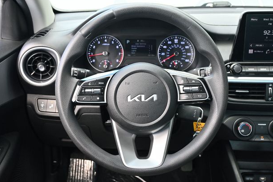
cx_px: 142
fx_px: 328
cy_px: 89
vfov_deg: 31.0
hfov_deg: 45.2
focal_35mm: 43
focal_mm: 27.5
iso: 560
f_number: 4.5
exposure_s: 1/125
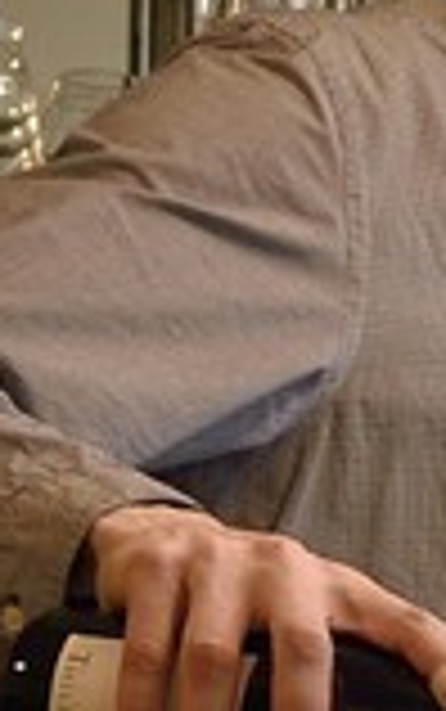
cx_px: 2798
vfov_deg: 8.2
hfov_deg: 4.1
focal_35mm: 247
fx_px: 4795
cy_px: 1276
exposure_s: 1/8
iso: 800
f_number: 6.3
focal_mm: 24
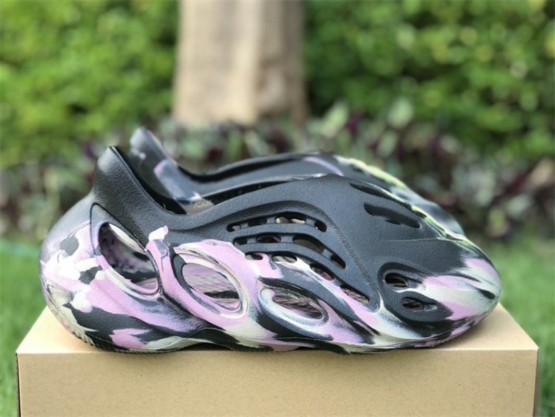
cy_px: 208
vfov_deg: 25.7
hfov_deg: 33.8
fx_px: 914
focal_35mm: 57
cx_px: 278
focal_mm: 6.6
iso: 20
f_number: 2.8
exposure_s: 1/50
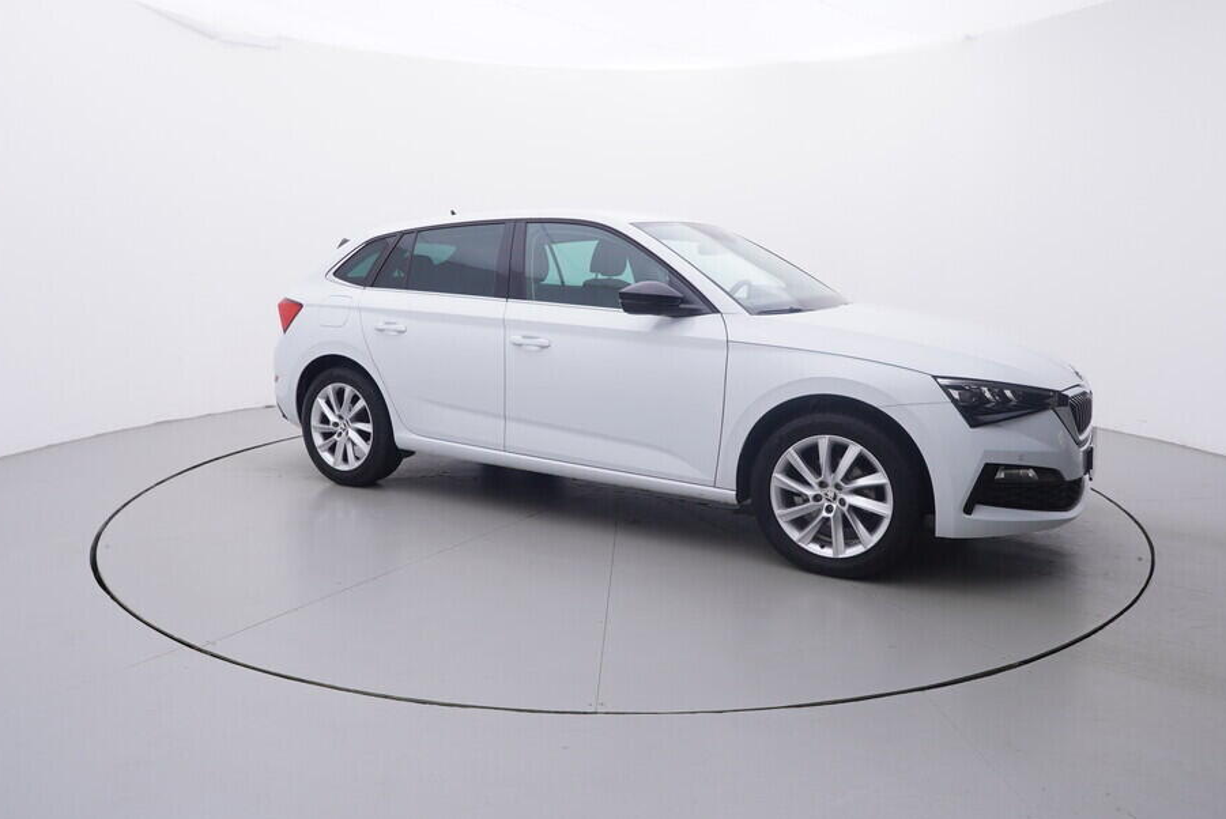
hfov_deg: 70.3
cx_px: 614
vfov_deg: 50.3
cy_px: 366
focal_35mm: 26
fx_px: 871
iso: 200
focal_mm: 15
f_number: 5
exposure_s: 1/80
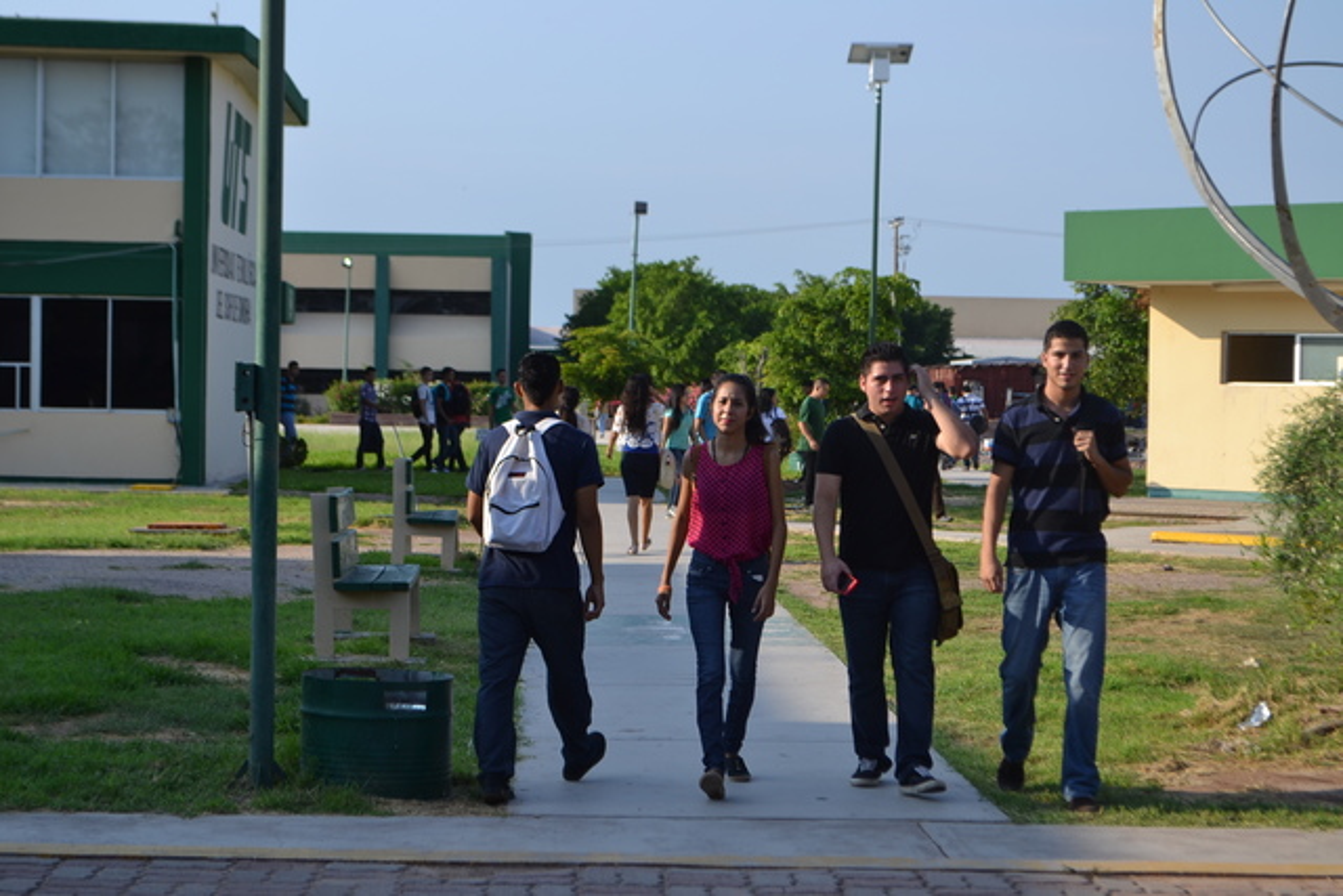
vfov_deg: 16.6
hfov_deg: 24.6
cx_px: 672
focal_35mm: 82
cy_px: 448
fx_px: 3078
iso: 100
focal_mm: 55
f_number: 7.1
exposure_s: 1/200
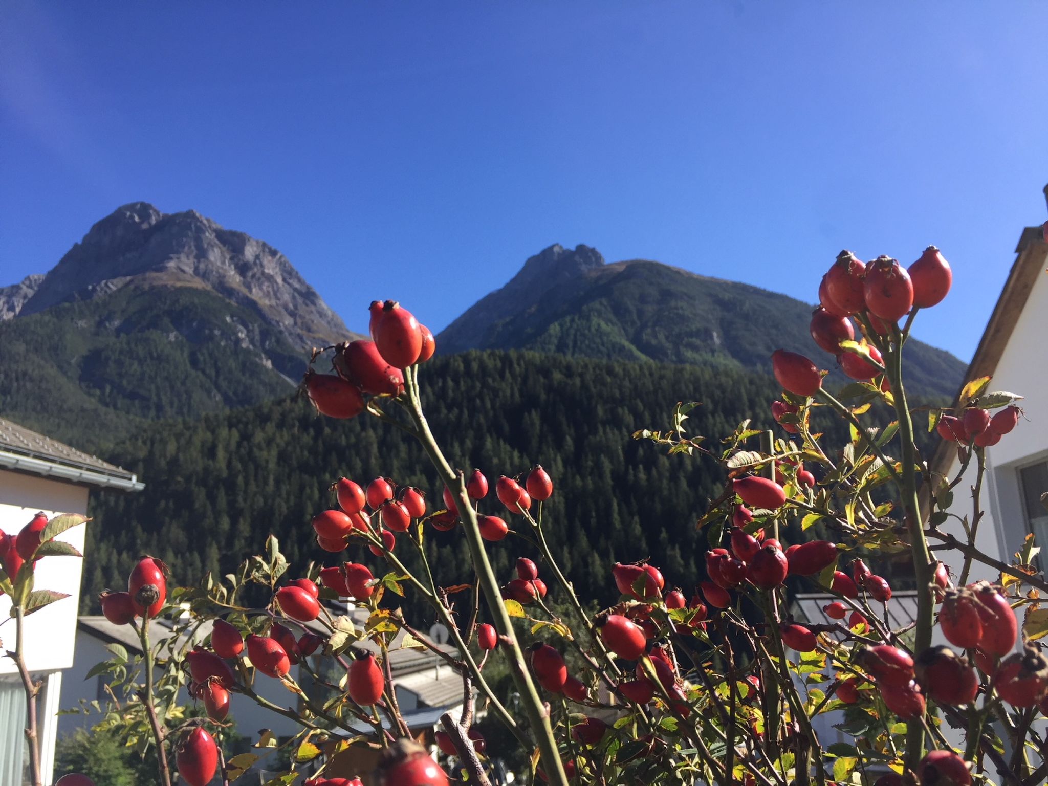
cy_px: 393
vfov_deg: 48.2
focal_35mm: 29
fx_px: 878
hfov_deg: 61.7
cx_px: 524
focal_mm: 4.15
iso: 32
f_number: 2.2
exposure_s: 1/1068
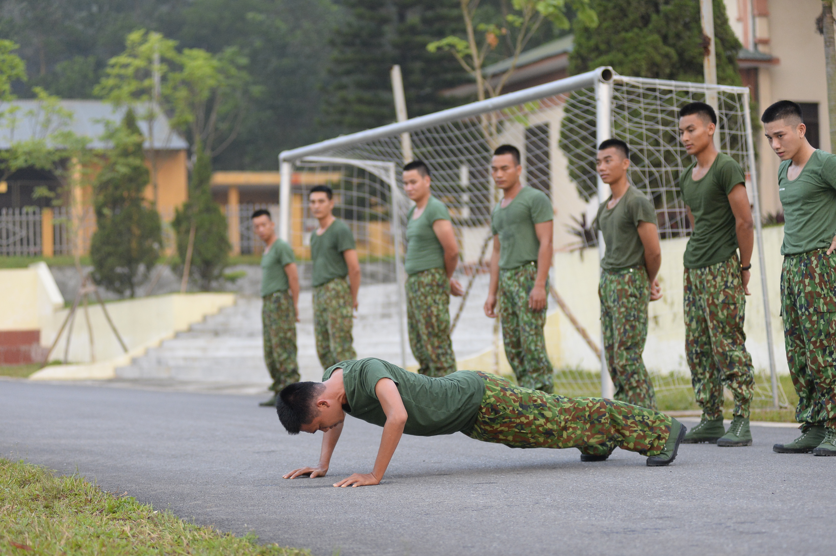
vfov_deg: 15.9
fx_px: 1995
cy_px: 278
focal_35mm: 86
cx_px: 418
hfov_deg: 23.7
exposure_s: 1/250
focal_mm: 86
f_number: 2.8
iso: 2800
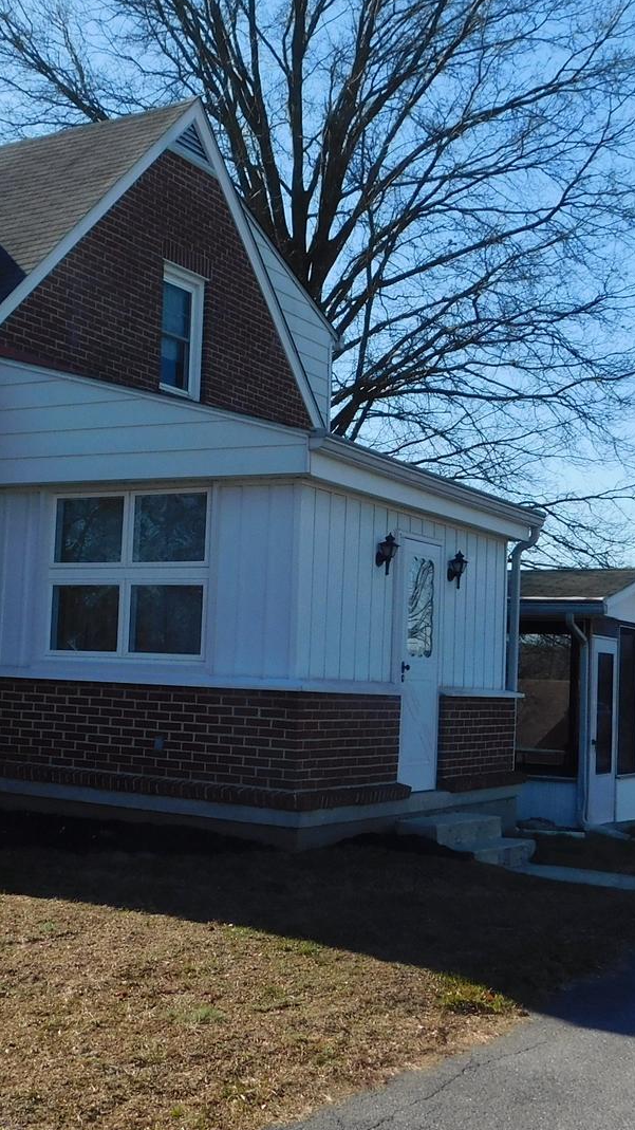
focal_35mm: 48
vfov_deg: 42.9
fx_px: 1437
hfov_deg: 24.8
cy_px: 547
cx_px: 218
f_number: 3
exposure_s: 1/1250
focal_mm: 4
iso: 125
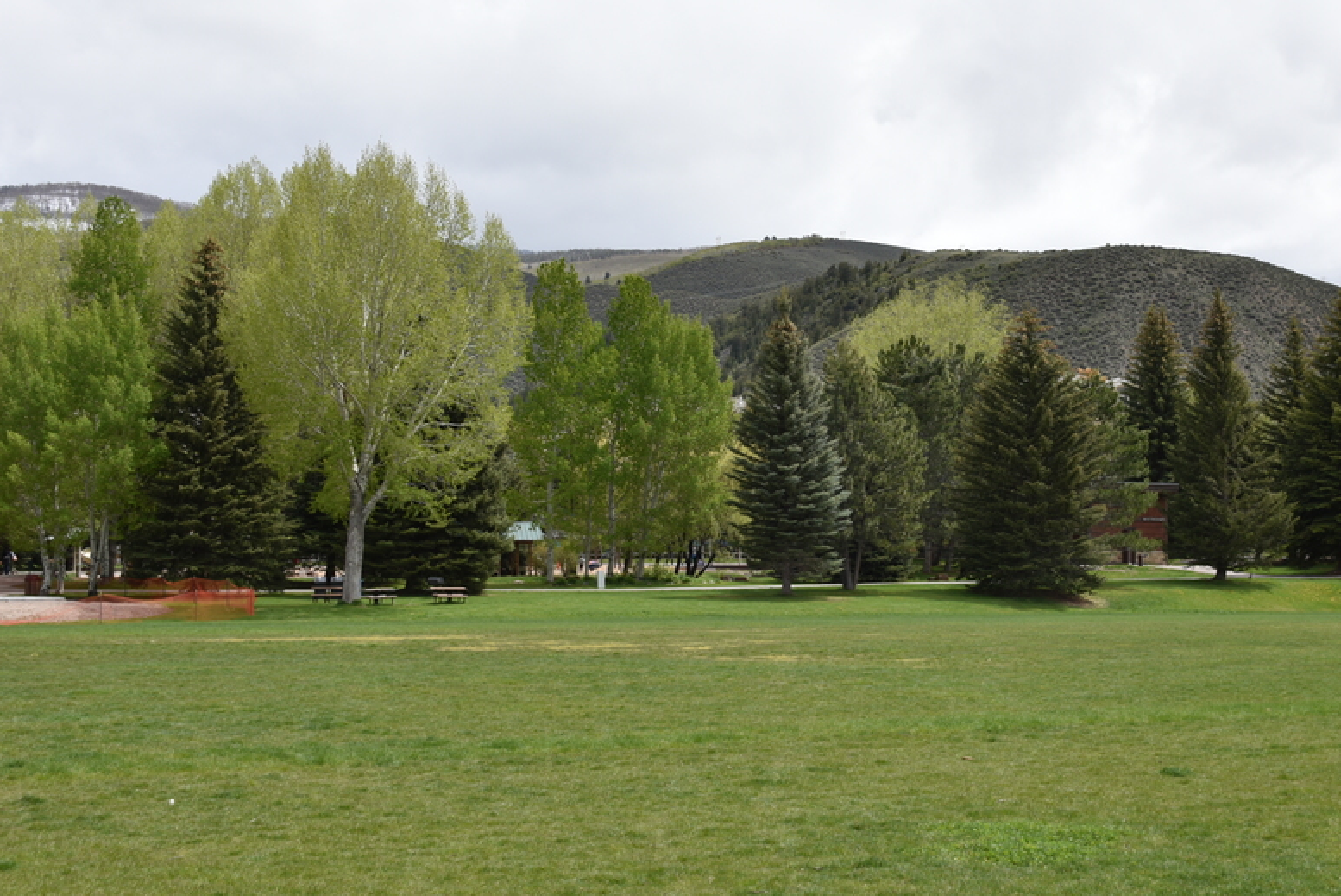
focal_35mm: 56
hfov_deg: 35.5
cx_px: 816
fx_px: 2087
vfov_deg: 24.2
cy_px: 487
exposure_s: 1/320
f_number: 9
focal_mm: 34
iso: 100
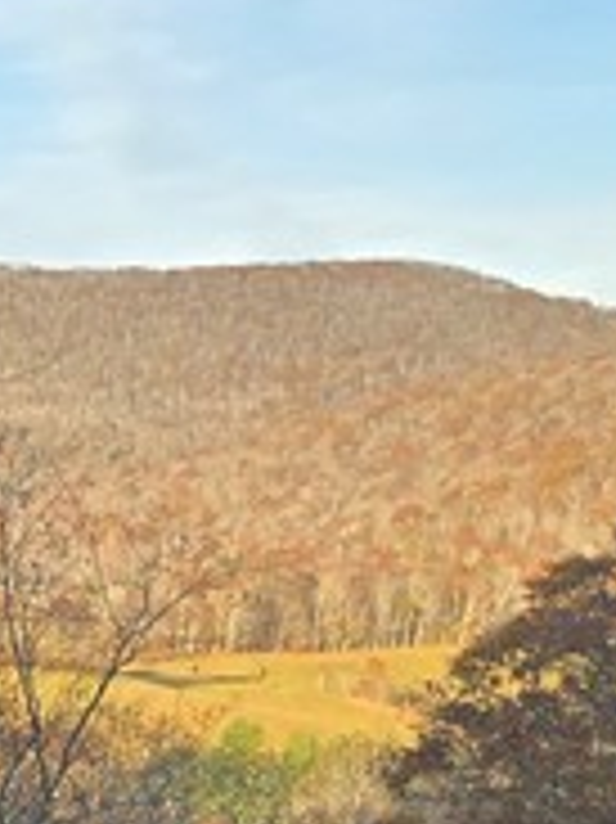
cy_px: 950
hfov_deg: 9.3
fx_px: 3064
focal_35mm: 129
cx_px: -1192
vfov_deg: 14.8
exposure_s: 1/199
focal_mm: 6.3
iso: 12
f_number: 1.7
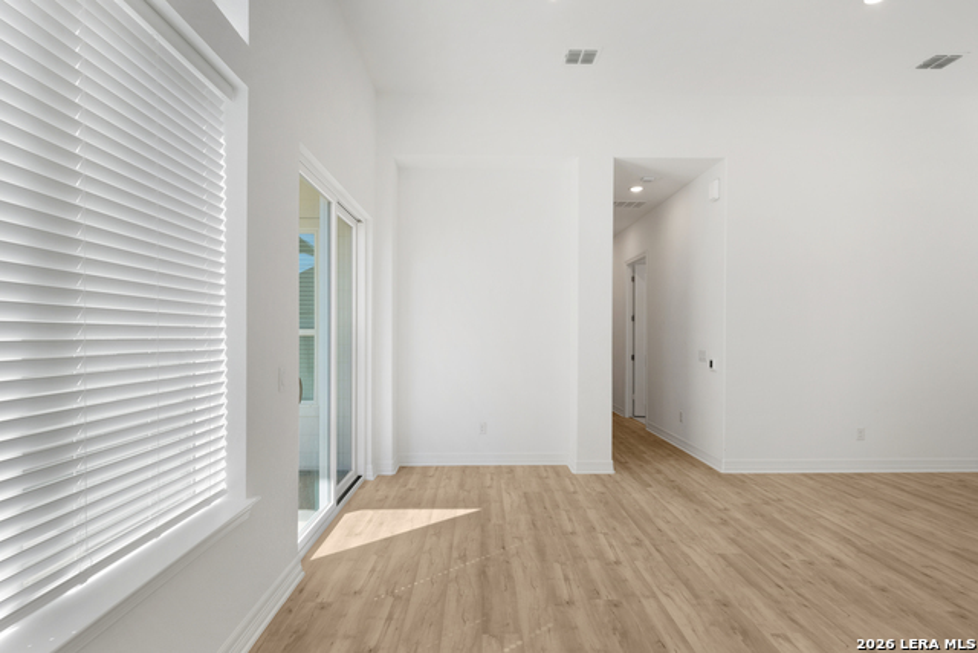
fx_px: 462
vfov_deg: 70.5
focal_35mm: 17
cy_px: 326
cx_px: 489
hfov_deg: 93.3
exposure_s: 1/10
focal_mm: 17
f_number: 9
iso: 100
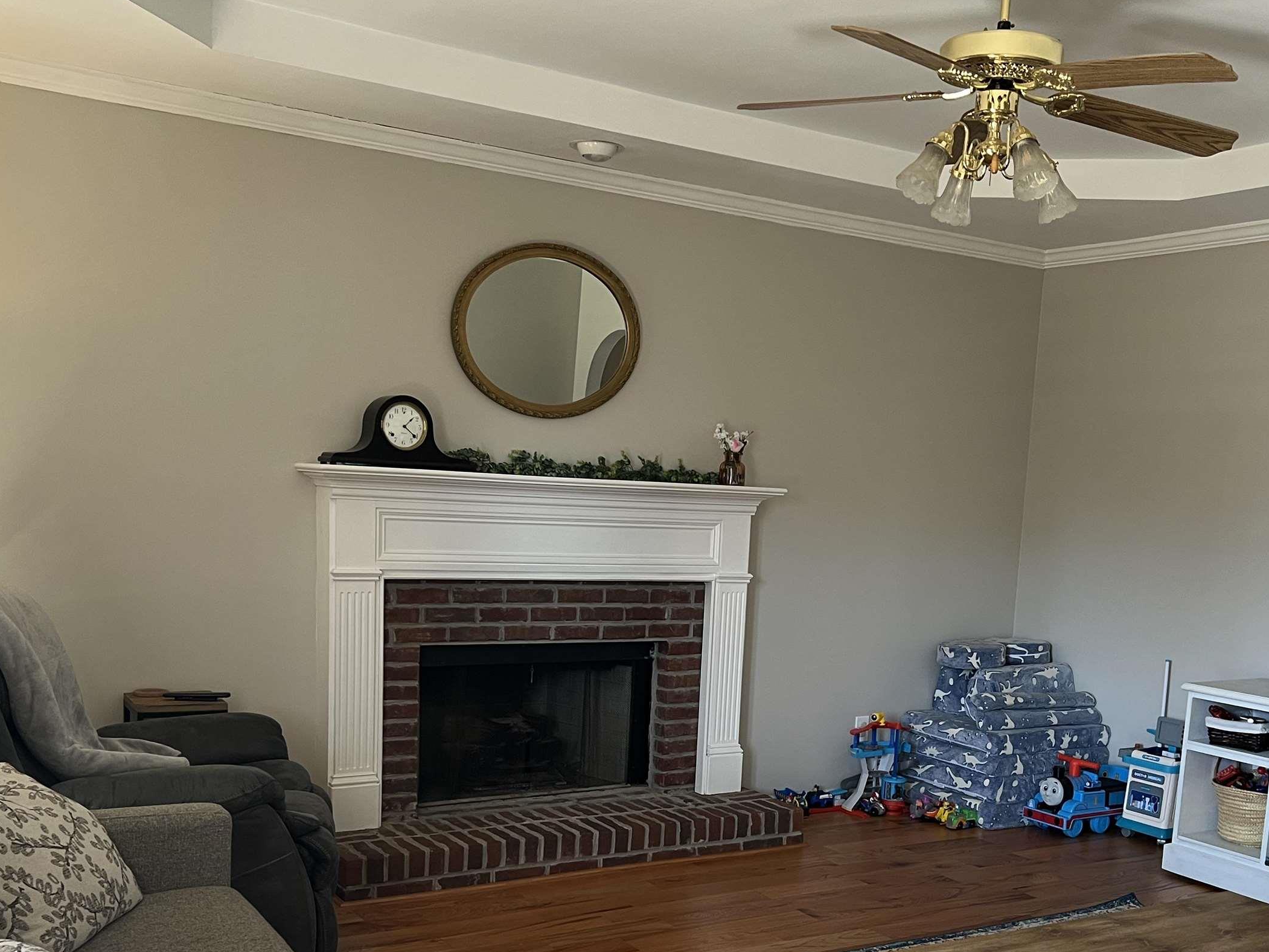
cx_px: 702
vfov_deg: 37.0
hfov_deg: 48.9
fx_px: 1393
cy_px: 690
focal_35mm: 38
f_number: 1.5
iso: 125
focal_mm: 5.7
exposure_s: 1/100
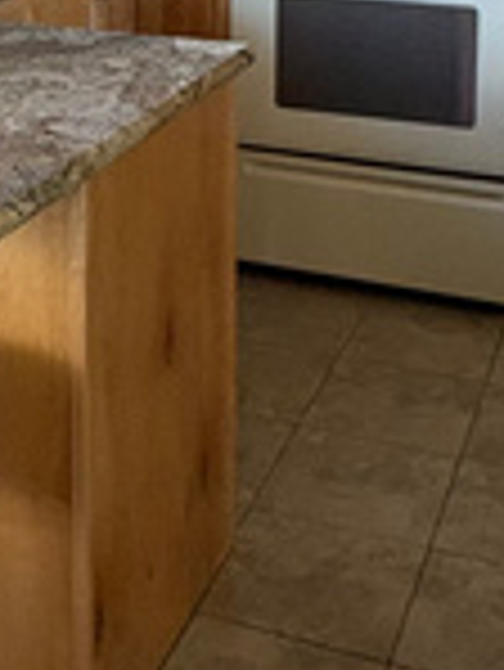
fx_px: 1396
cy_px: -139
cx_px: 112
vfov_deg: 24.4
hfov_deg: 20.3
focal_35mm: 72
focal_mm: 2.22
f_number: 2.2
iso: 400
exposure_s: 1/60
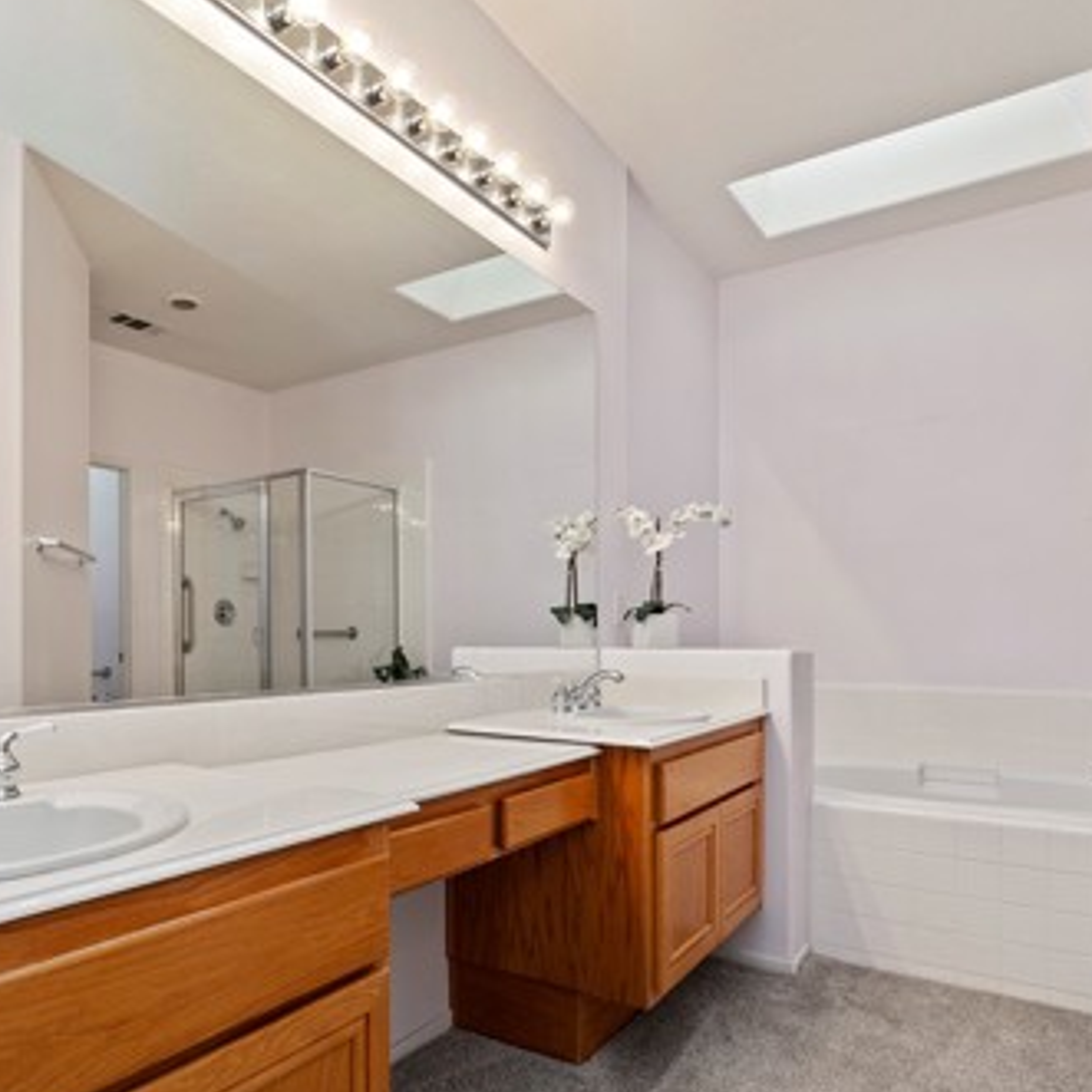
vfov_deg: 67.0
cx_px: 422
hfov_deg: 66.4
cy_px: 617
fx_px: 821
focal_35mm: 23
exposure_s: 1/13
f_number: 10
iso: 500
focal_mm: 14
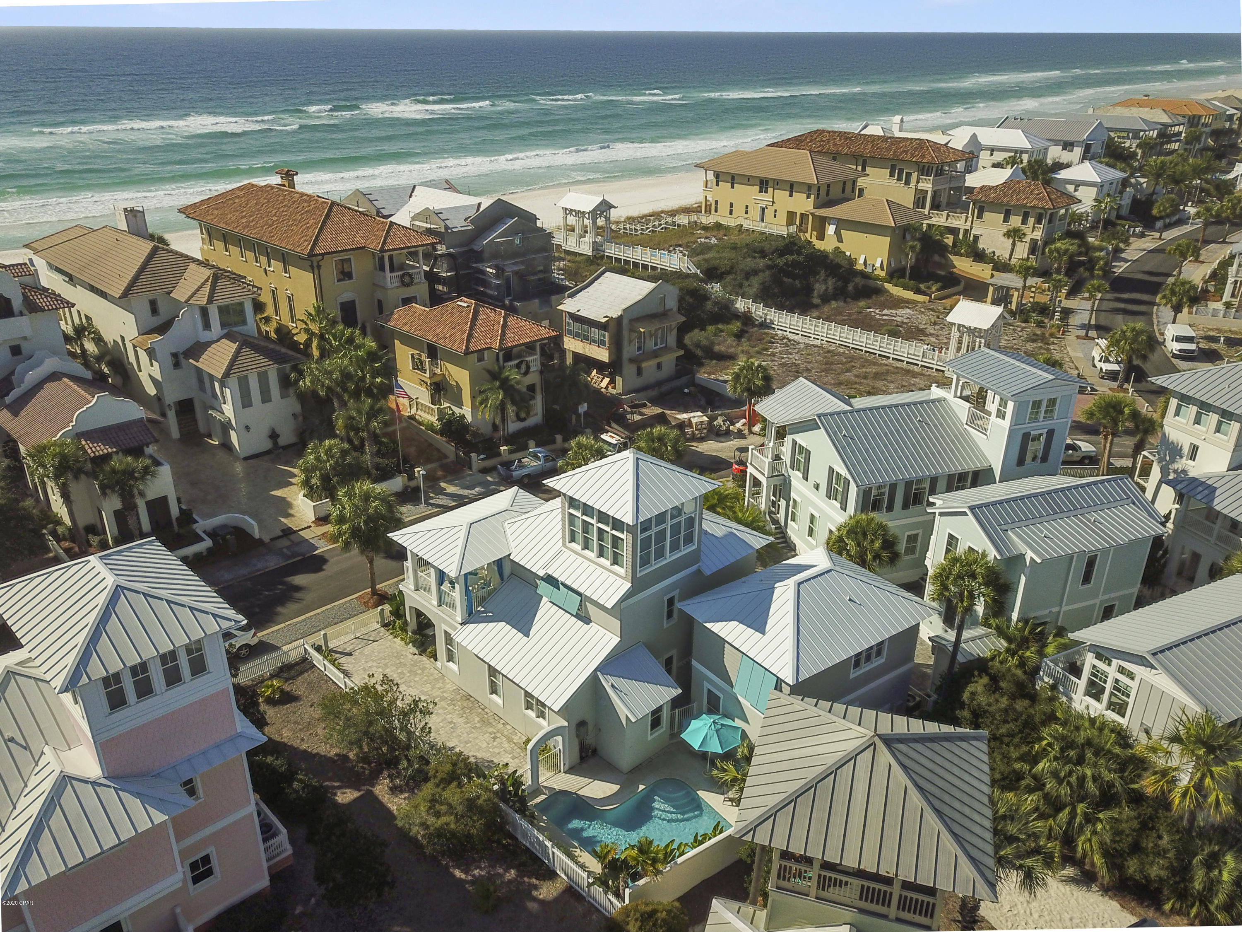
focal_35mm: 26
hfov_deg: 67.3
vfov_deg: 53.1
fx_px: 933
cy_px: 466
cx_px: 621
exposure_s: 1/3600
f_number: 2.2
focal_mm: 4.73
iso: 100
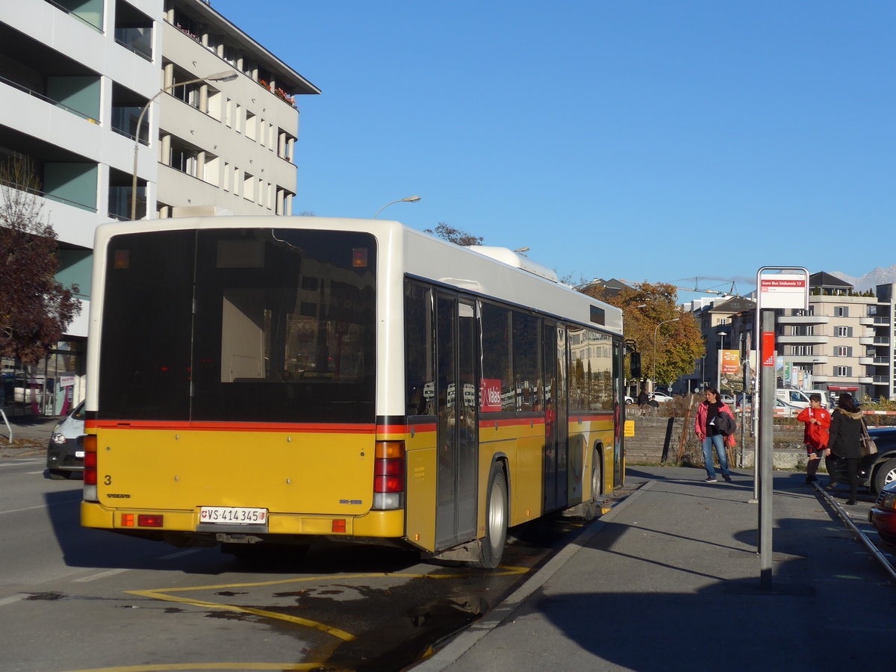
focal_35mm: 66
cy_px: 336
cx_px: 448
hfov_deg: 29.4
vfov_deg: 22.3
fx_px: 1708
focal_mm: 13.4
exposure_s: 1/1000
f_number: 3.9
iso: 80
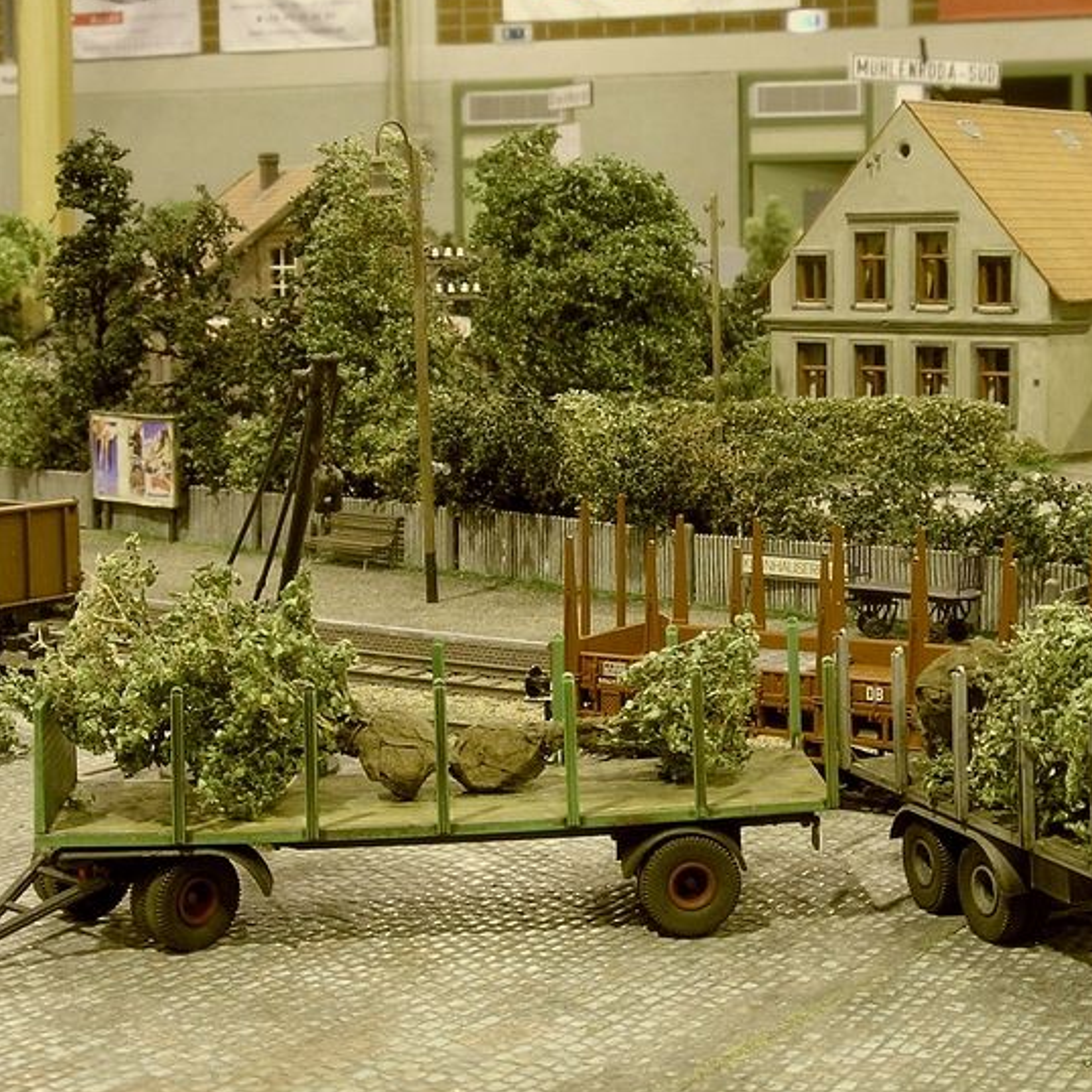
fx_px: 5104
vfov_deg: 12.2
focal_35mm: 143
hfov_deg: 12.2
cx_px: 735
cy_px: 475
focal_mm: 8.7
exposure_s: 1.35
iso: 50
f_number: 7.2
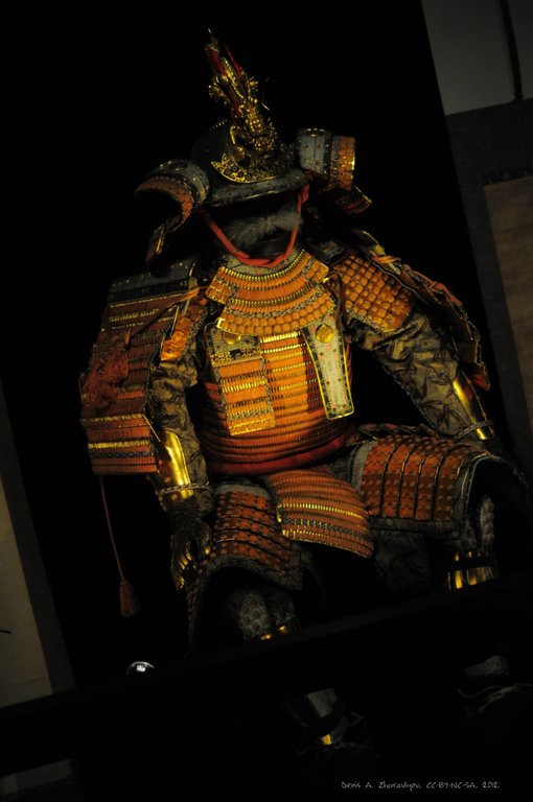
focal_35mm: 75
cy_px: 401
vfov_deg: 27.0
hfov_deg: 18.1
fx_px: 1670
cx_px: 266
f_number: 2.5
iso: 800
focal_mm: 50
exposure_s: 1/640
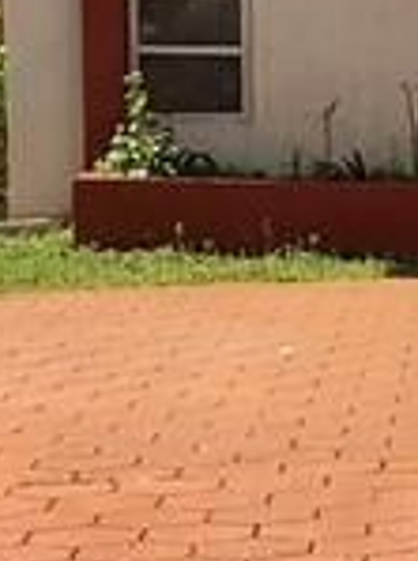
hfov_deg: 7.0
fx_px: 3121
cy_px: 373
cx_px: 1179
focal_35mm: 193
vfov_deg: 10.3
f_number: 1.8
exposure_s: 1/2825
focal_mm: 4
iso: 20
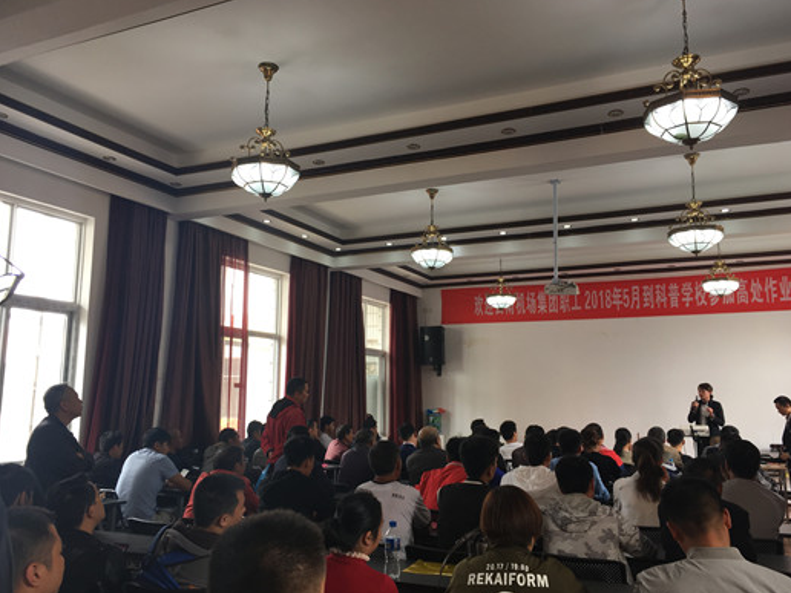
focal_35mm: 30
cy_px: 296
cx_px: 396
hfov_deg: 60.0
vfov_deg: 46.8
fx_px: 686
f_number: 2.2
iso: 32
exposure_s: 1/50
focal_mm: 4.15
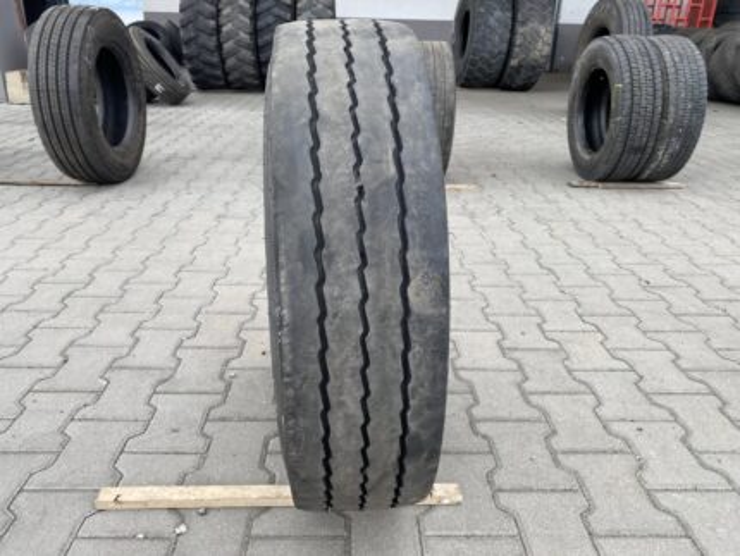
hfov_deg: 67.3
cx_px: 370
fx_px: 556
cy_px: 278
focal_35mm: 26
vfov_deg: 53.1
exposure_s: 1/487
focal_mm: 4.25
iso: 32
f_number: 1.8
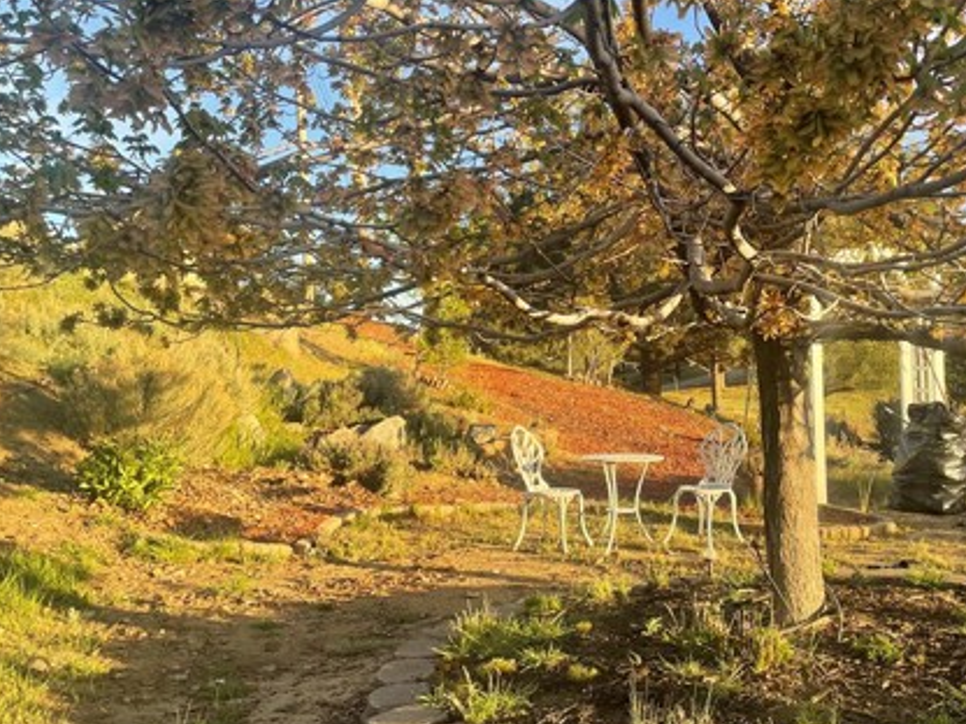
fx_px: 1116
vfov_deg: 35.9
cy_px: 341
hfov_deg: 45.8
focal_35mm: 40
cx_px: 669
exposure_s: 1/487
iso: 32
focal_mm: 4.2
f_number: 1.6
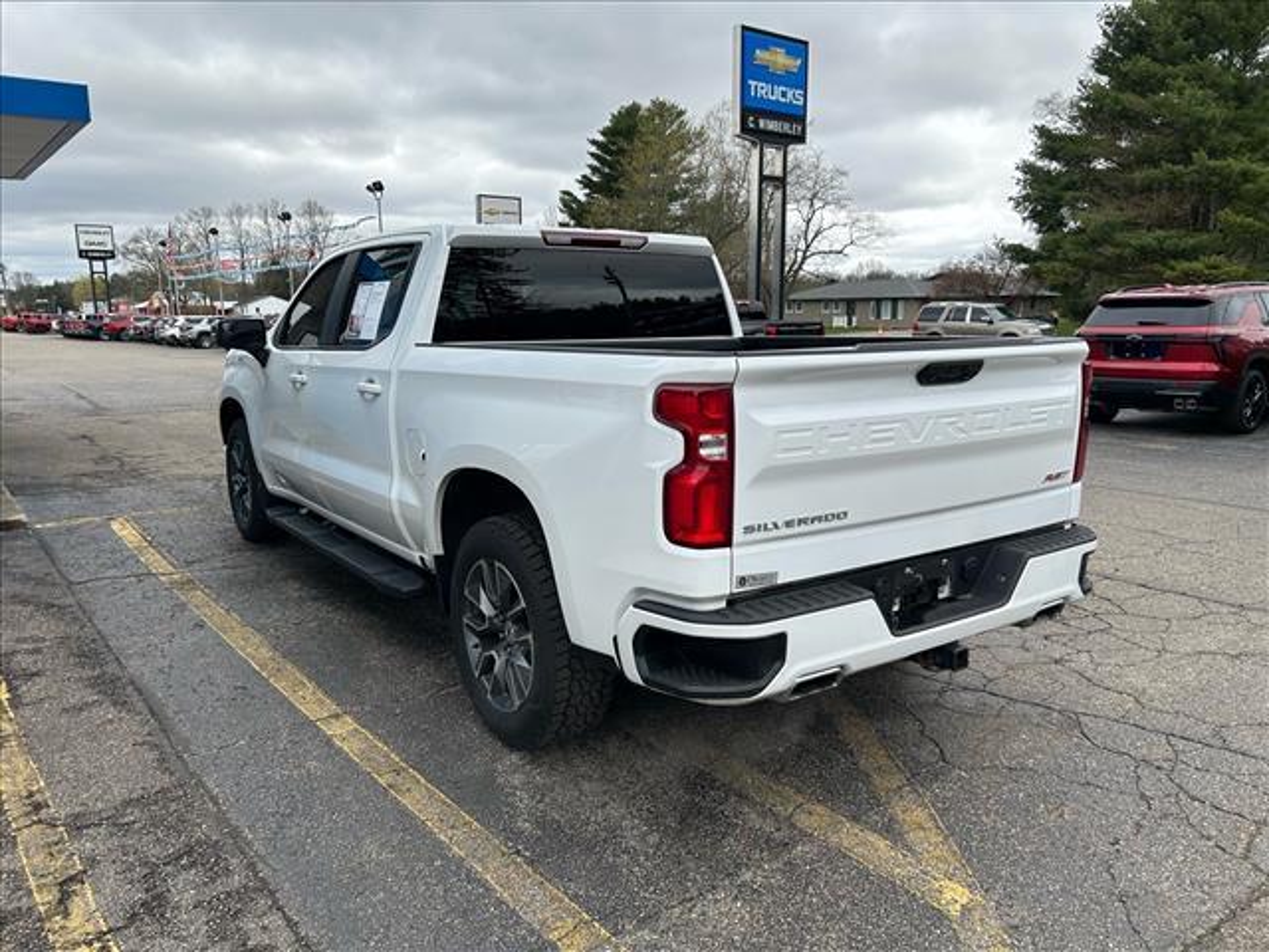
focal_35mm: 26
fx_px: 953
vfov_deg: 53.1
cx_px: 634
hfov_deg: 67.3
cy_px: 476
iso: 50
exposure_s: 1/1751
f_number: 1.5
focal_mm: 5.7
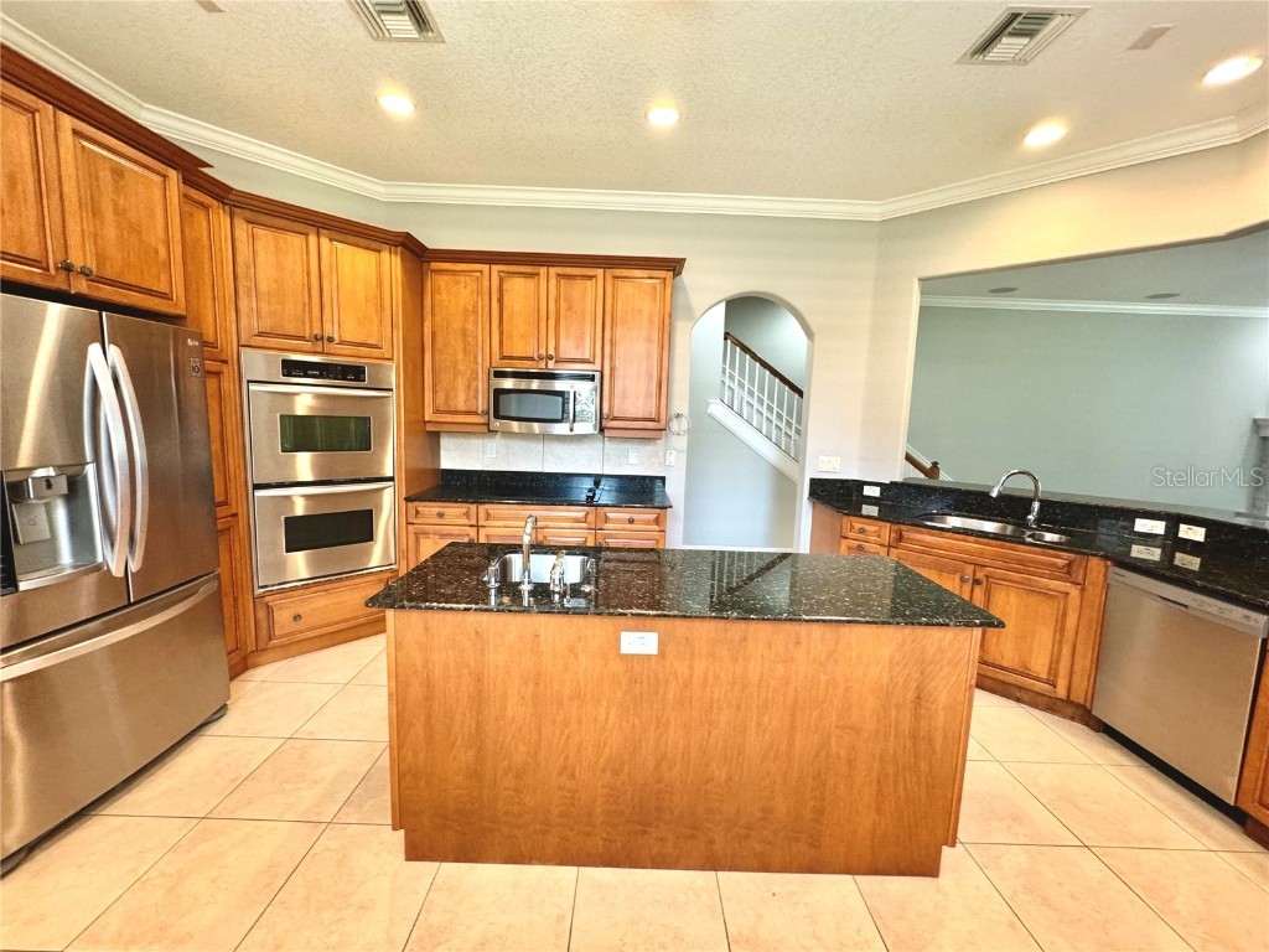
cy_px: 476
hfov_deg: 102.1
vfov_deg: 85.7
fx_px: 513
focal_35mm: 14
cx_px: 634
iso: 200
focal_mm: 2.22
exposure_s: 1/60
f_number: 2.2
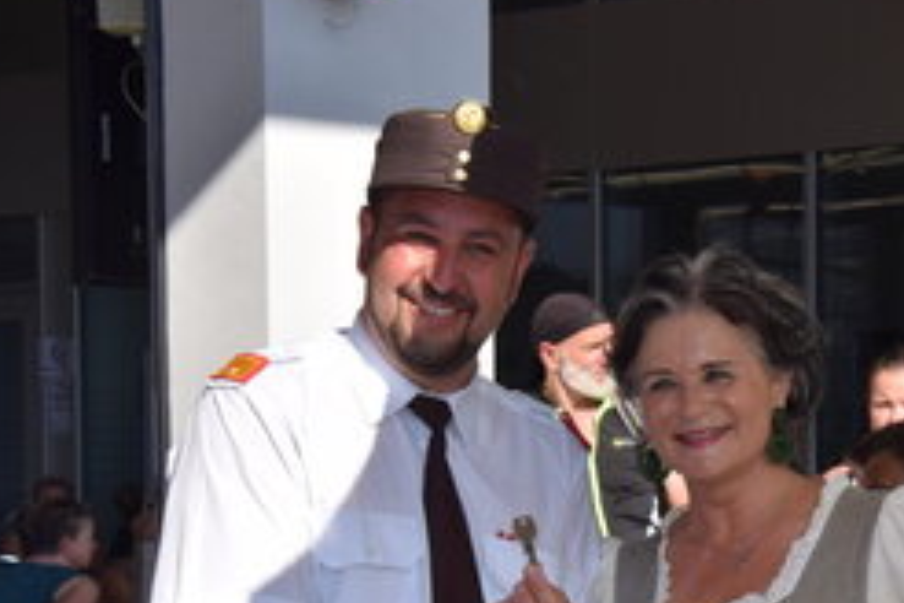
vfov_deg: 11.6
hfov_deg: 17.4
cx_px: 706
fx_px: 2938
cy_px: 533
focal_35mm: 117
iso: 100
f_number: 10
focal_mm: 40
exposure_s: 1/200
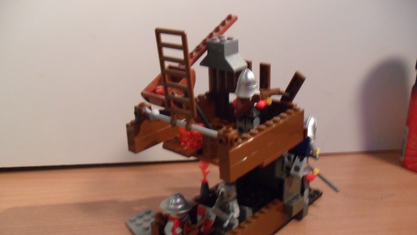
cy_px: 152
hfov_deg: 51.6
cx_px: 204
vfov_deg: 30.3
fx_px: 431
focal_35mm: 39
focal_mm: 6.3
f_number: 3
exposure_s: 1/6
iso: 400
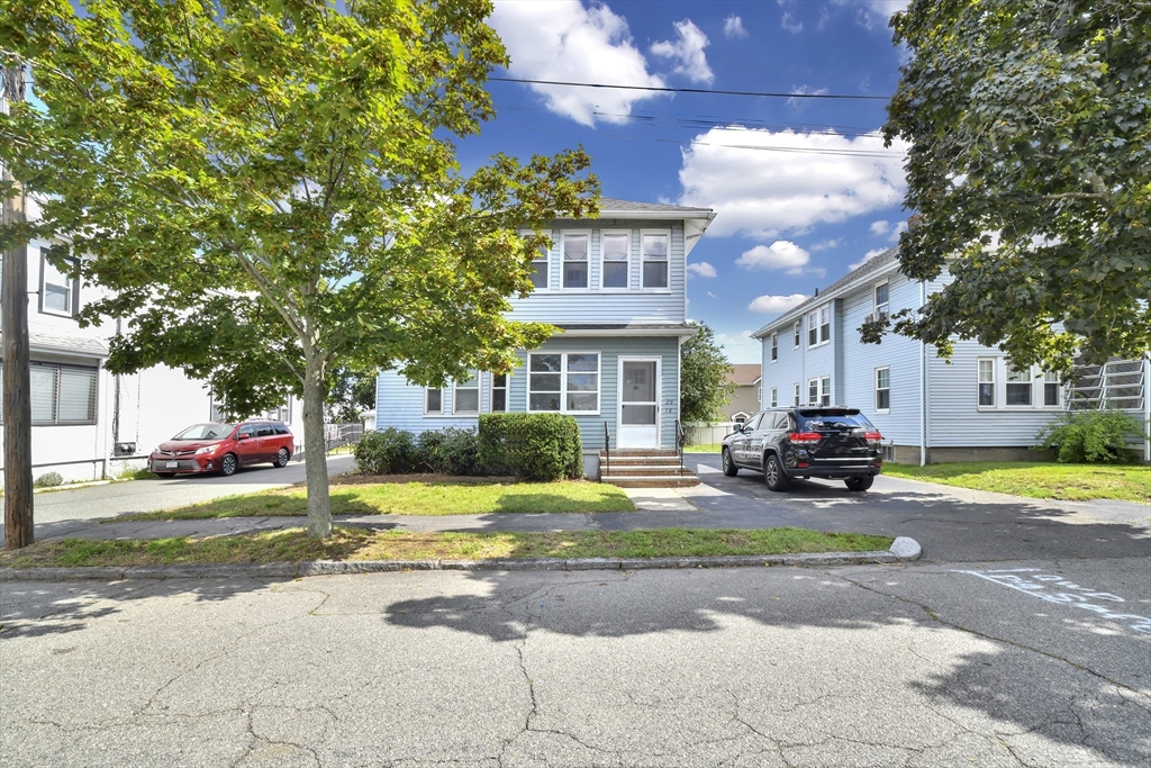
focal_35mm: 15
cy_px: 384
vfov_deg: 77.3
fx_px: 480
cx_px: 576
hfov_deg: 100.4
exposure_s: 1/30
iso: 100
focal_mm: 15
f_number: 16
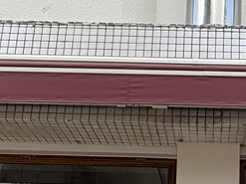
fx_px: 483
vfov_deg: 20.1
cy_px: 228
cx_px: 214
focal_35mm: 68
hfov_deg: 27.7
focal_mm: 2.22
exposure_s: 1/299
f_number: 2.2
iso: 40
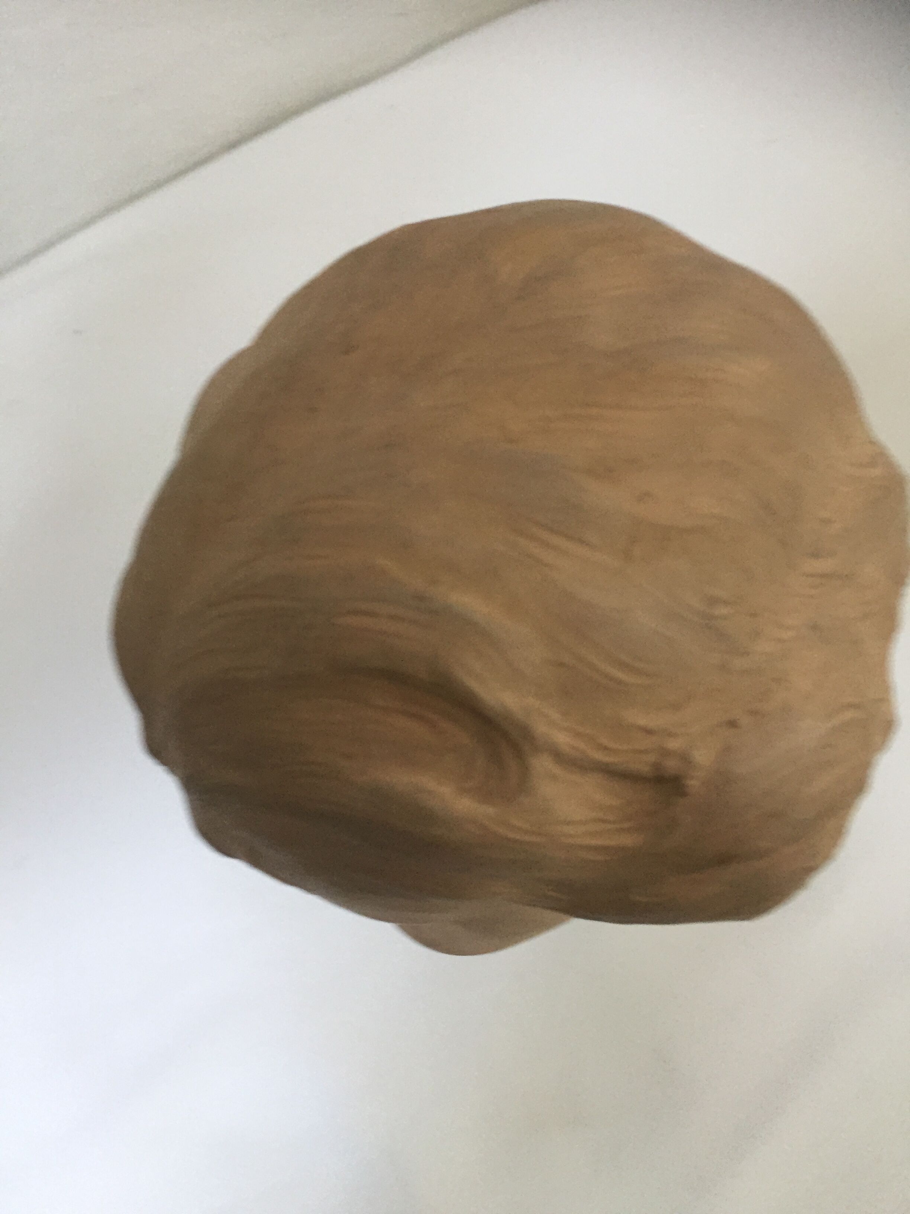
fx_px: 1016
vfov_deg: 61.7
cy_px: 607
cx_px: 455
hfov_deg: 48.2
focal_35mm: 29
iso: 160
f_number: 2.2
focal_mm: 4.15
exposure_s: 1/33
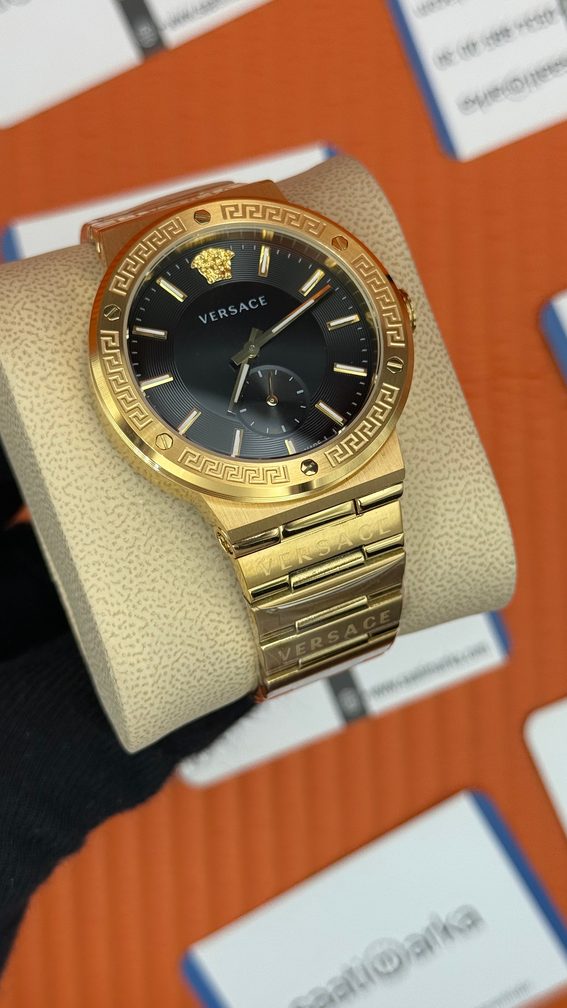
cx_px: 245
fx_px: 1416
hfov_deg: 22.6
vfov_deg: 39.2
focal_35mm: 53
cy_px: 501
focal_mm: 6.76
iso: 80
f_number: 1.78
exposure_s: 1/794
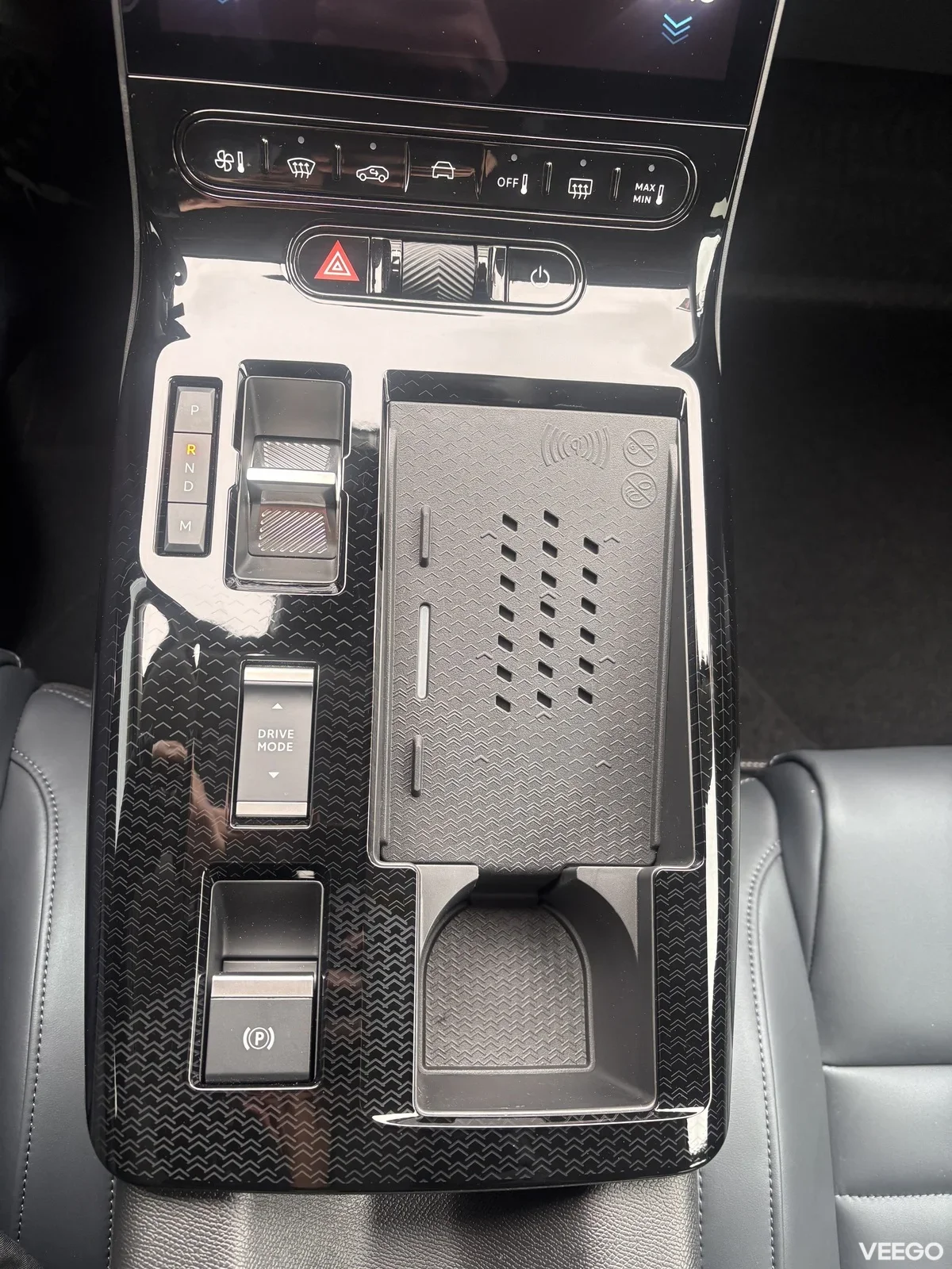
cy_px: 634
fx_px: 953
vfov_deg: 67.3
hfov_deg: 53.1
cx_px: 476
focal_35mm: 26
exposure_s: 1/60
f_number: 1.6
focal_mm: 5.96
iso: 125
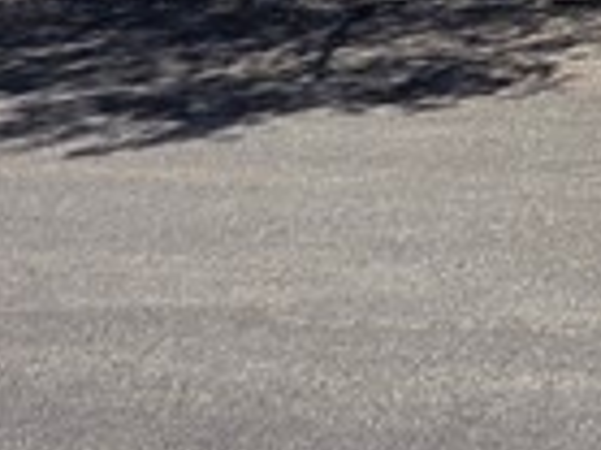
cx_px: 1202
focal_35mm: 96
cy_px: -788
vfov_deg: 11.3
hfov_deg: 16.0
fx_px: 1665
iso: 40
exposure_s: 1/1794
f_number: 1.9
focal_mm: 2.2
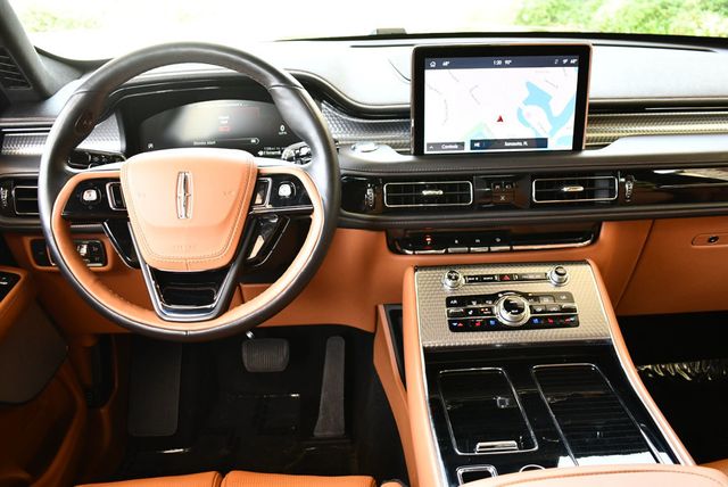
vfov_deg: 36.9
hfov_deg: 53.1
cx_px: 364
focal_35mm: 36
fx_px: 729
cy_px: 244
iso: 800
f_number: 3.5
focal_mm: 18
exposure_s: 1/125
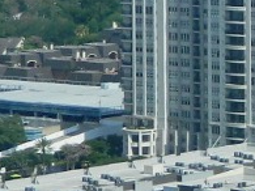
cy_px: 7
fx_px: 2555
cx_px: 583
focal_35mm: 347
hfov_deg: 5.5
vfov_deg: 4.3
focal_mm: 8.4
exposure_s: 1/500
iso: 80
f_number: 3.6
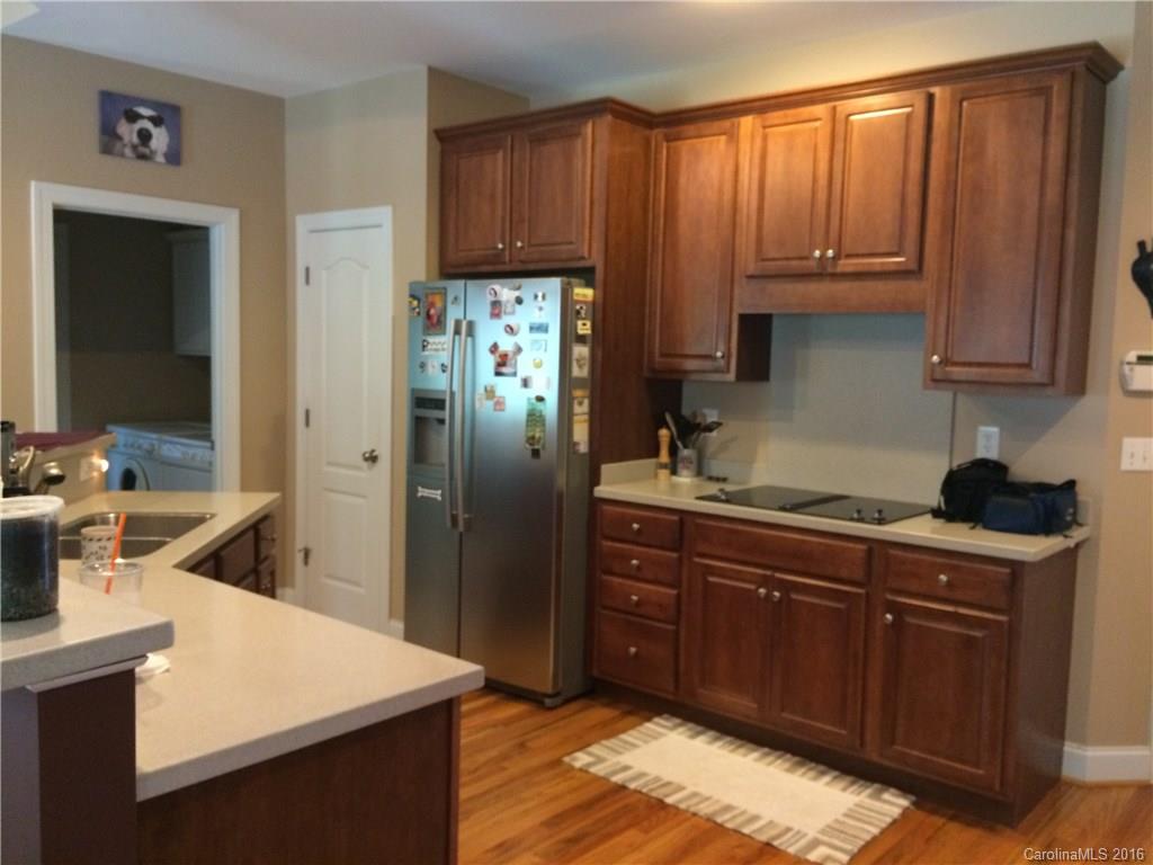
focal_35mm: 29
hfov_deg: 61.7
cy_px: 432
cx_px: 576
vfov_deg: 48.2
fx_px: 966
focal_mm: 4.15
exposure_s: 1/15
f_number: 2.2
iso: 250
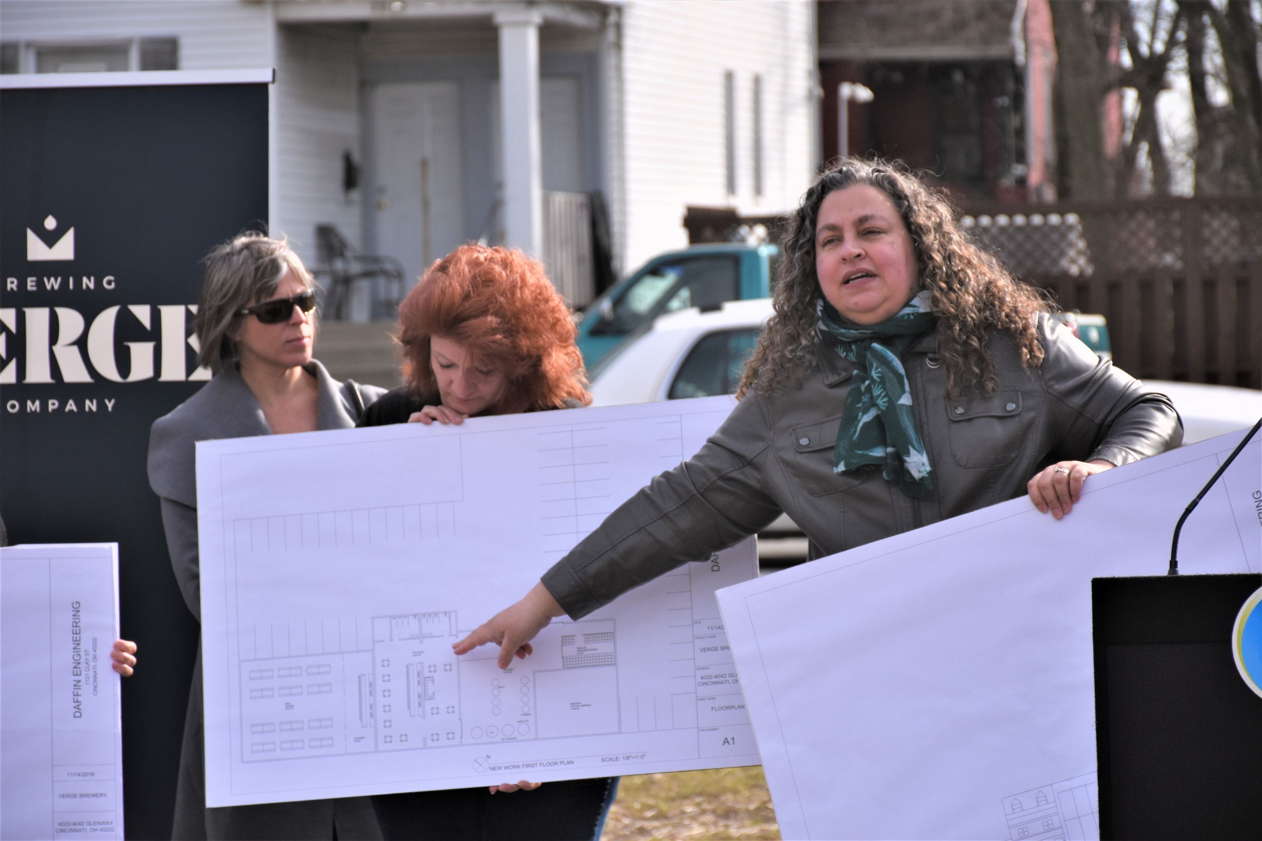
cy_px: 420
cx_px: 631
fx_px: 4995
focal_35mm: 142
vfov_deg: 9.6
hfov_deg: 14.4
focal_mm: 95
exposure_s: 1/1600
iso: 400
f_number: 5.6
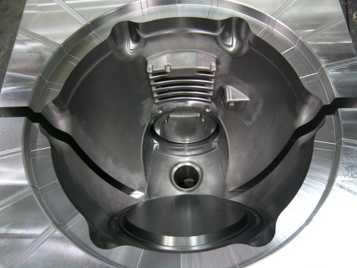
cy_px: 134
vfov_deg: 40.7
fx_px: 361
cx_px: 178
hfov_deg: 52.6
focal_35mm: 35
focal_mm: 5.8
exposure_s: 1/15
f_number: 2.8
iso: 200
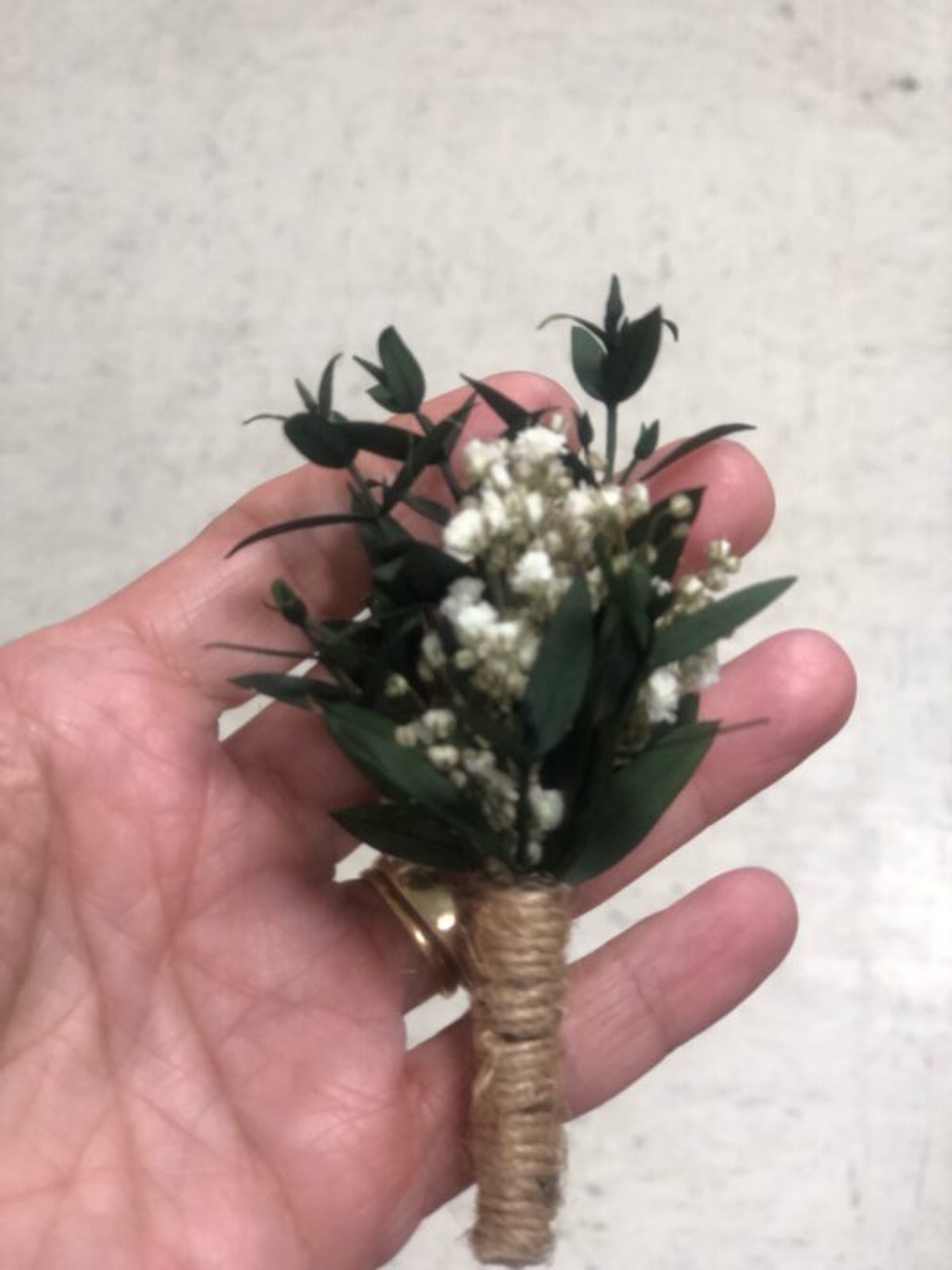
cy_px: 635
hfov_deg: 28.0
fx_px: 1907
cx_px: 476
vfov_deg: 36.8
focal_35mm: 52
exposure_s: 1/50
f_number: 2.4
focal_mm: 6
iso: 100
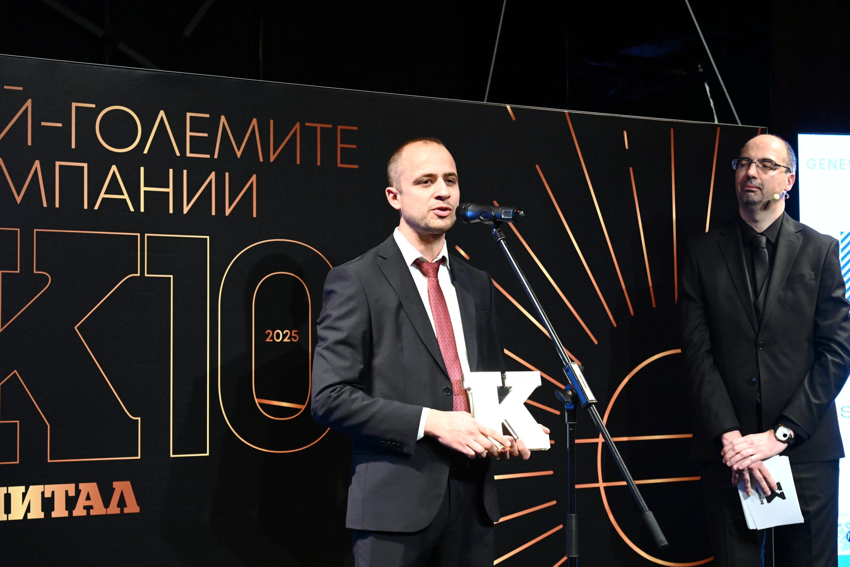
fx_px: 1369
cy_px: 284
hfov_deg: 34.5
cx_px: 425
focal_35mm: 58
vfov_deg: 23.4
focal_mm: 58
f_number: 5.6
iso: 8000
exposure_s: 1/200
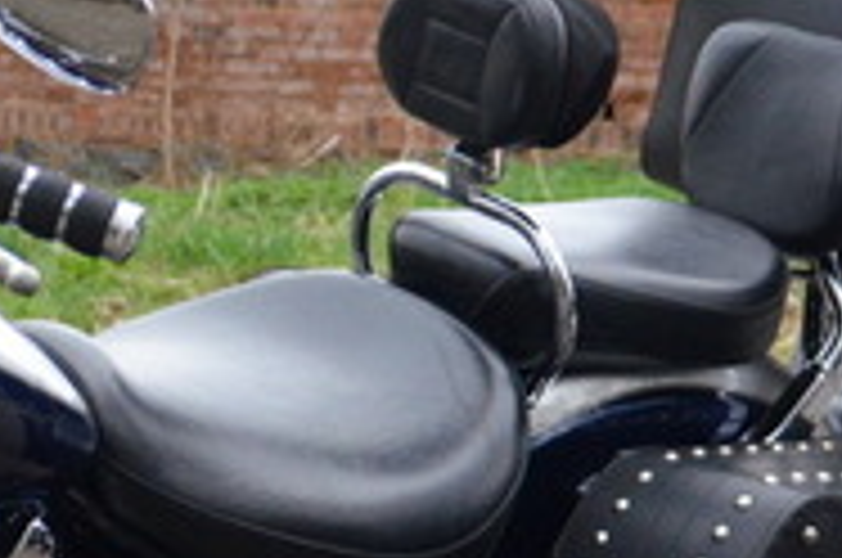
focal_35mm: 137
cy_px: 544
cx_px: -225
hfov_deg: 14.4
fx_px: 3199
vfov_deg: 9.9
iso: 1600
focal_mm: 24
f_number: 3
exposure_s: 1/3200
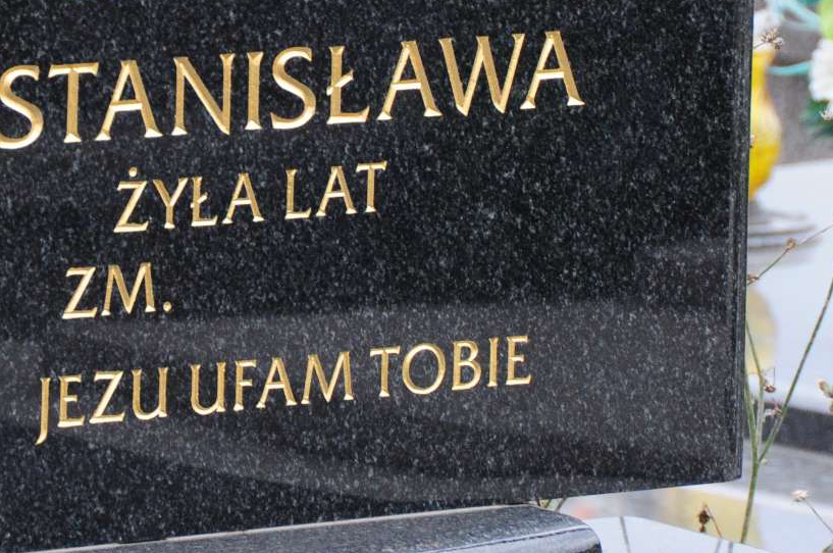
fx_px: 10188
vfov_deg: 3.1
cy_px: -64
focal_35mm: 441
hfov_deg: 4.7
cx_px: 244
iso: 640
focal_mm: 112
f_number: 7.1
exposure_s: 1/320
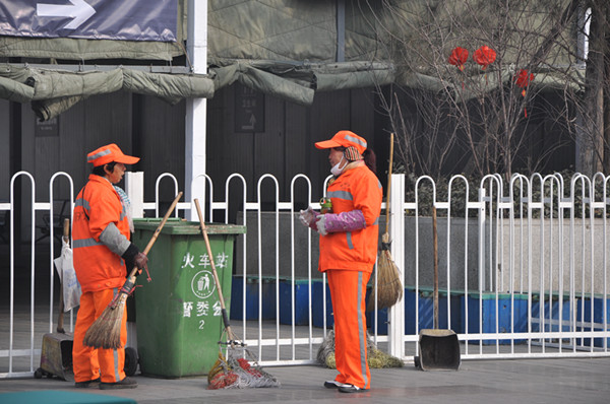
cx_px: 305
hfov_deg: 13.1
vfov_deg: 8.7
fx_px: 2664
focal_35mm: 158
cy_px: 202
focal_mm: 105
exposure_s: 1/500
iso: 200
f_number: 5.6
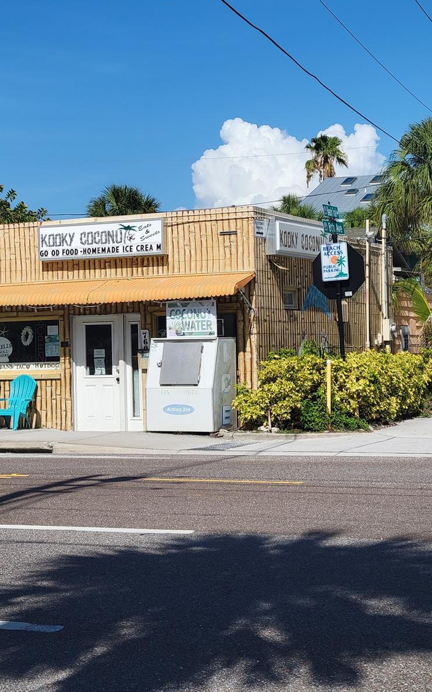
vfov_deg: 62.9
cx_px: 187
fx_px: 565
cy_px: 345
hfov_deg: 41.8
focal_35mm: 30
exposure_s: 1/1756
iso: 25
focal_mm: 5.9
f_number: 2
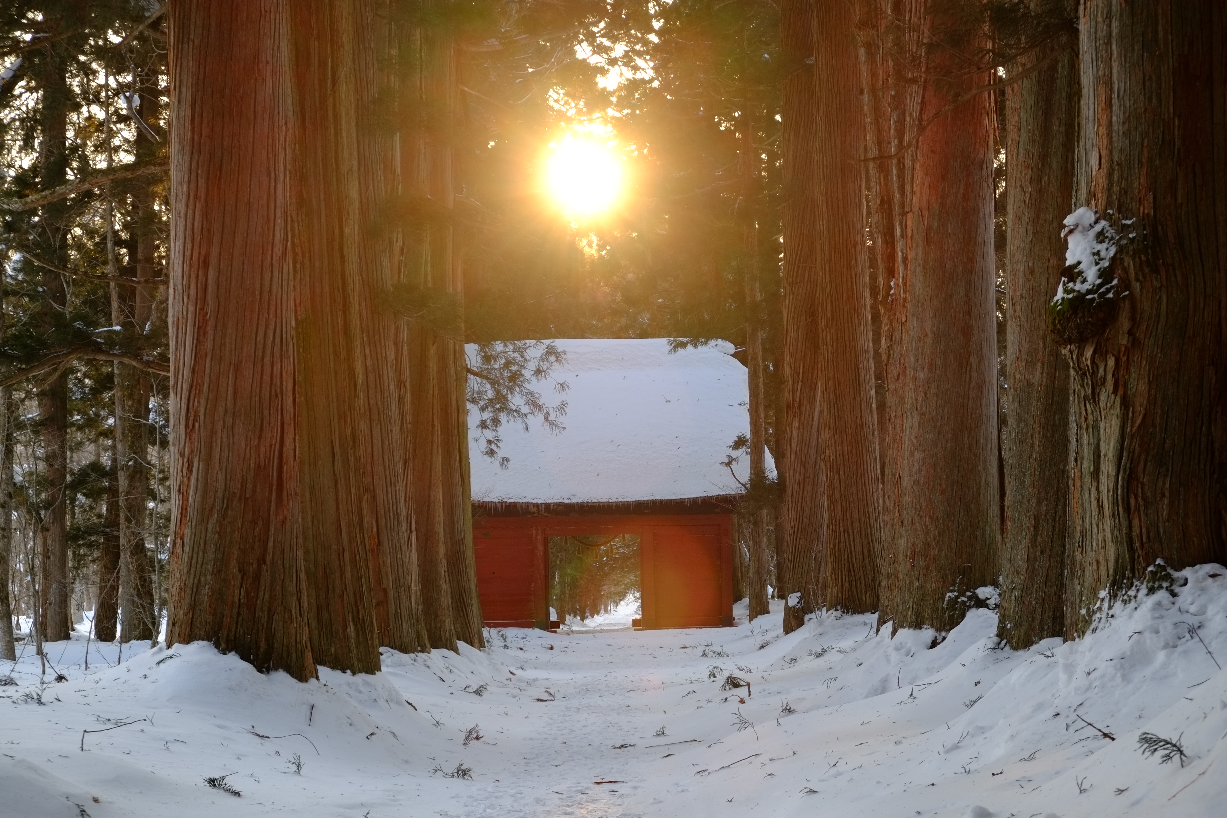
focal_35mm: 67
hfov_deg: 30.1
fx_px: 2283
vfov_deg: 20.3
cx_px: 614
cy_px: 409
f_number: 5.6
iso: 200
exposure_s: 1/20
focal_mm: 44.4
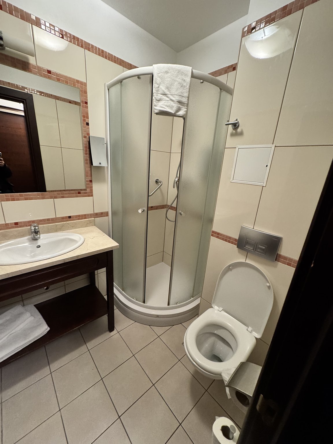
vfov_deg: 102.1
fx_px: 180
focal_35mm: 14
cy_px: 222
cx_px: 166
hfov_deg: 85.7
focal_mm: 2.22
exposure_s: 1/50
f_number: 2.2
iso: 640
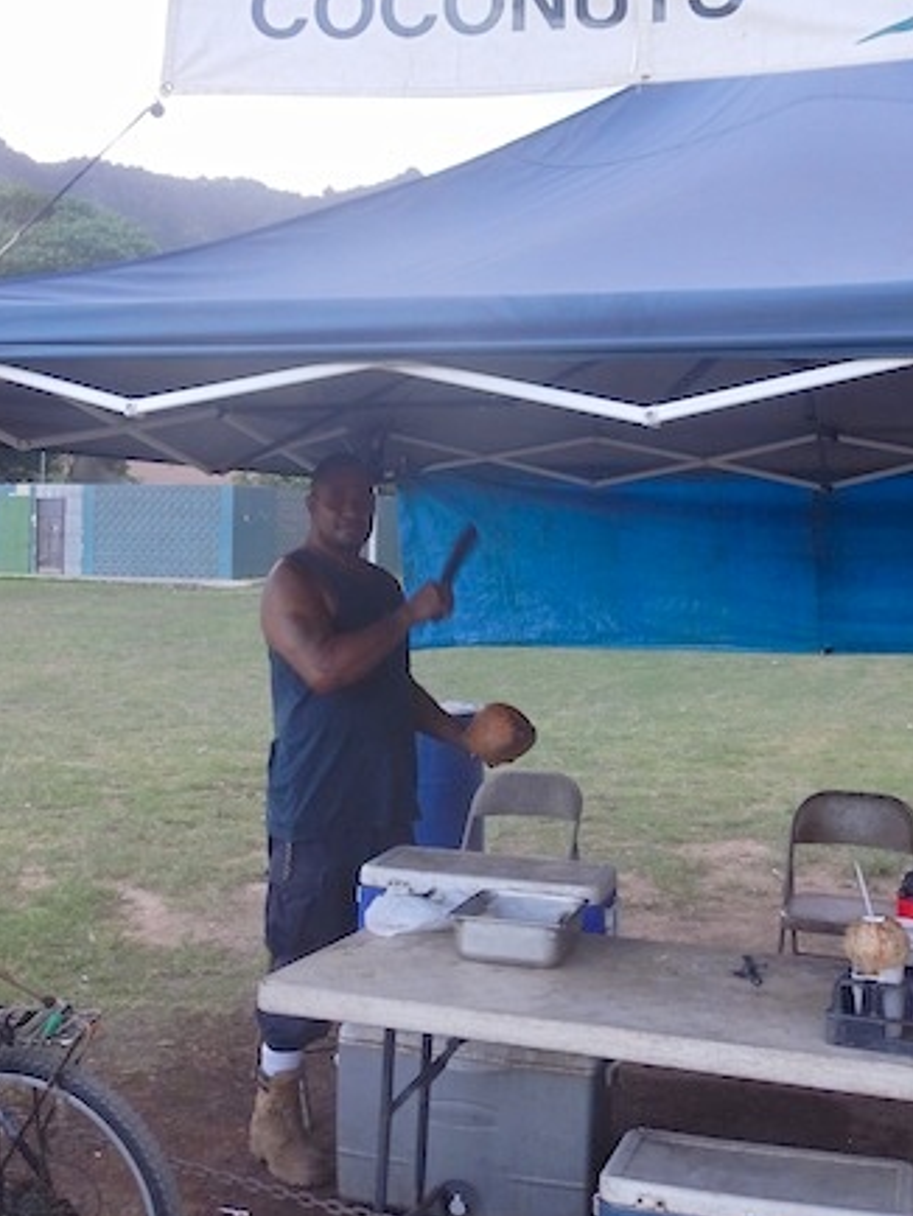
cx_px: 459
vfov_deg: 43.6
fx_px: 1511
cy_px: 478
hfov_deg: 33.6
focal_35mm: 43
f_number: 3.9
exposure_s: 1/30
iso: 125
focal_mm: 5
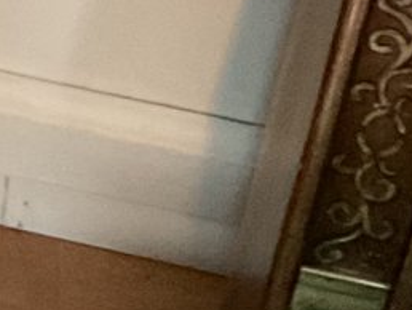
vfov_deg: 7.9
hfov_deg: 9.9
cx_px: -635
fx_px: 2025
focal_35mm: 170
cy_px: -499
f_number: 1.8
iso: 250
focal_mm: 3
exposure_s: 1/30
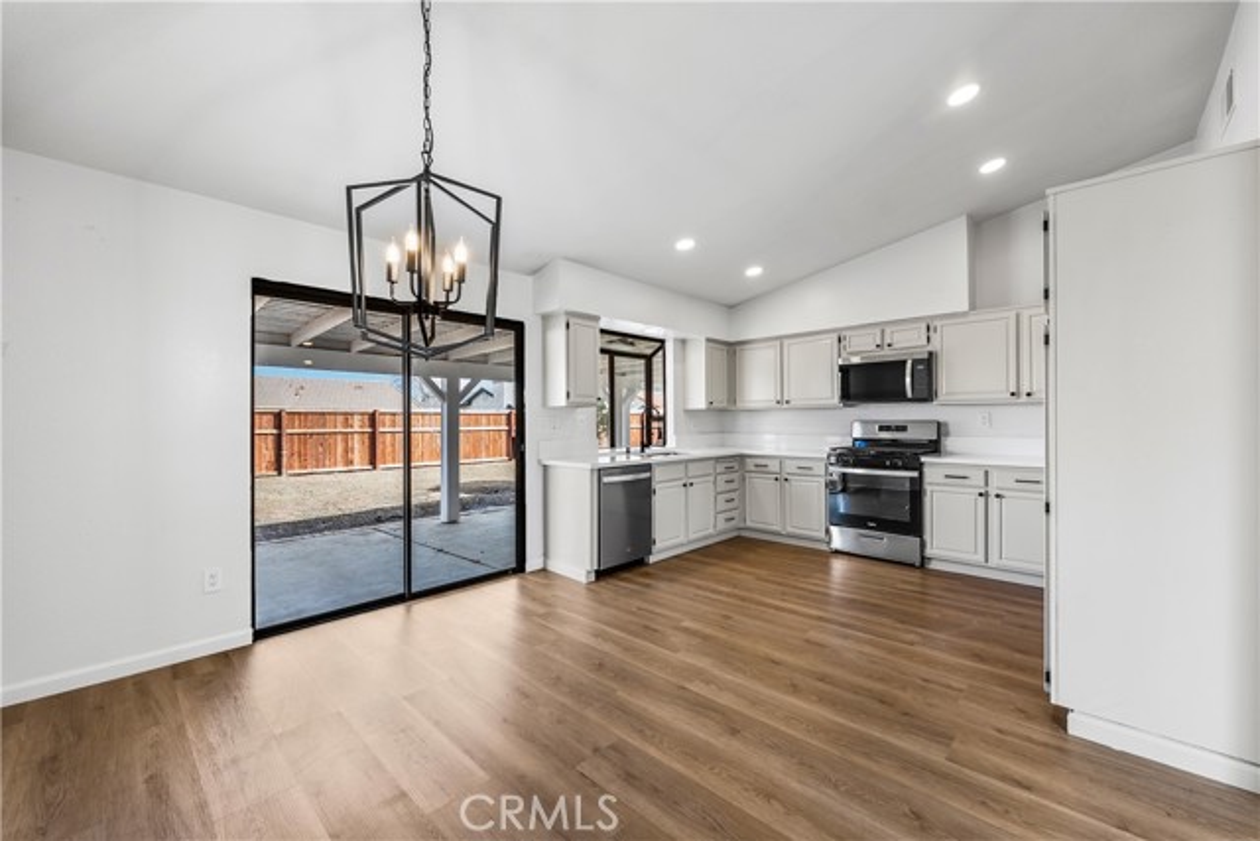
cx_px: 630
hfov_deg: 104.2
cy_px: 420
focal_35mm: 14
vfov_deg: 81.2
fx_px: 490
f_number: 7.1
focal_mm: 14
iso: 320
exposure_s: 1/6
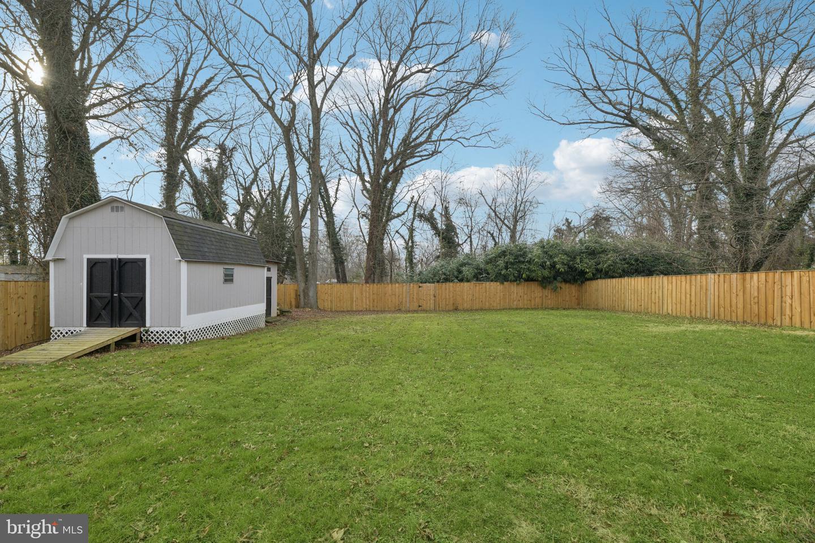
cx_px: 408
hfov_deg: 104.3
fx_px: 317
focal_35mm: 14
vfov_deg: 81.2
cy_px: 272
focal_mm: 14
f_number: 8
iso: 100
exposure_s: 1/125
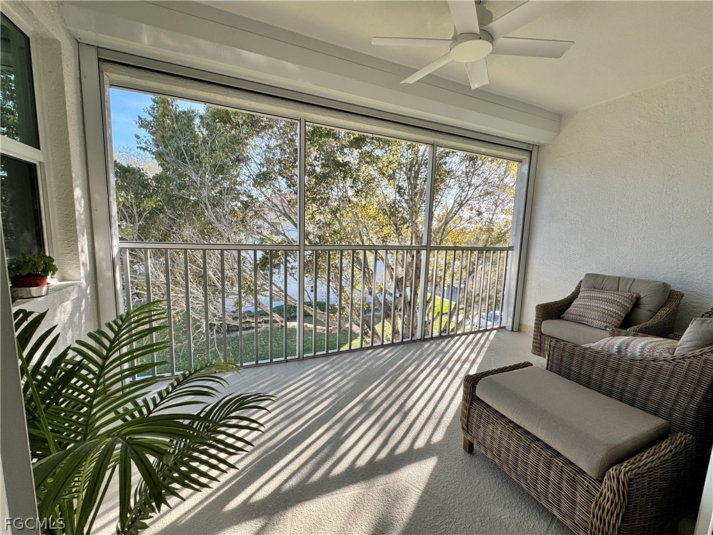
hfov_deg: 102.1
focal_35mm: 14
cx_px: 356
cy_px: 268
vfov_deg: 85.7
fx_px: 288
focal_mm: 2.22
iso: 40
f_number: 2.2
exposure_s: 1/169
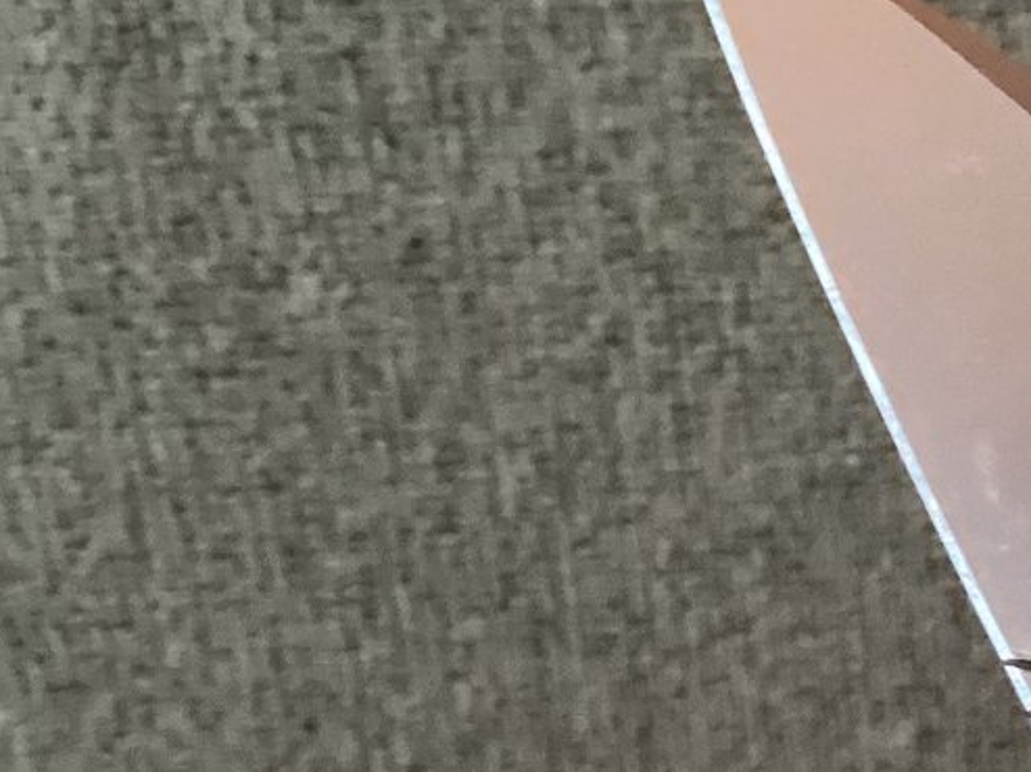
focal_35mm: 95
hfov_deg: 19.1
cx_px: 1356
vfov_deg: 15.2
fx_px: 2828
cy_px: 813
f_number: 2.4
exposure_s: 1/60
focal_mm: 3.3
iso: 250
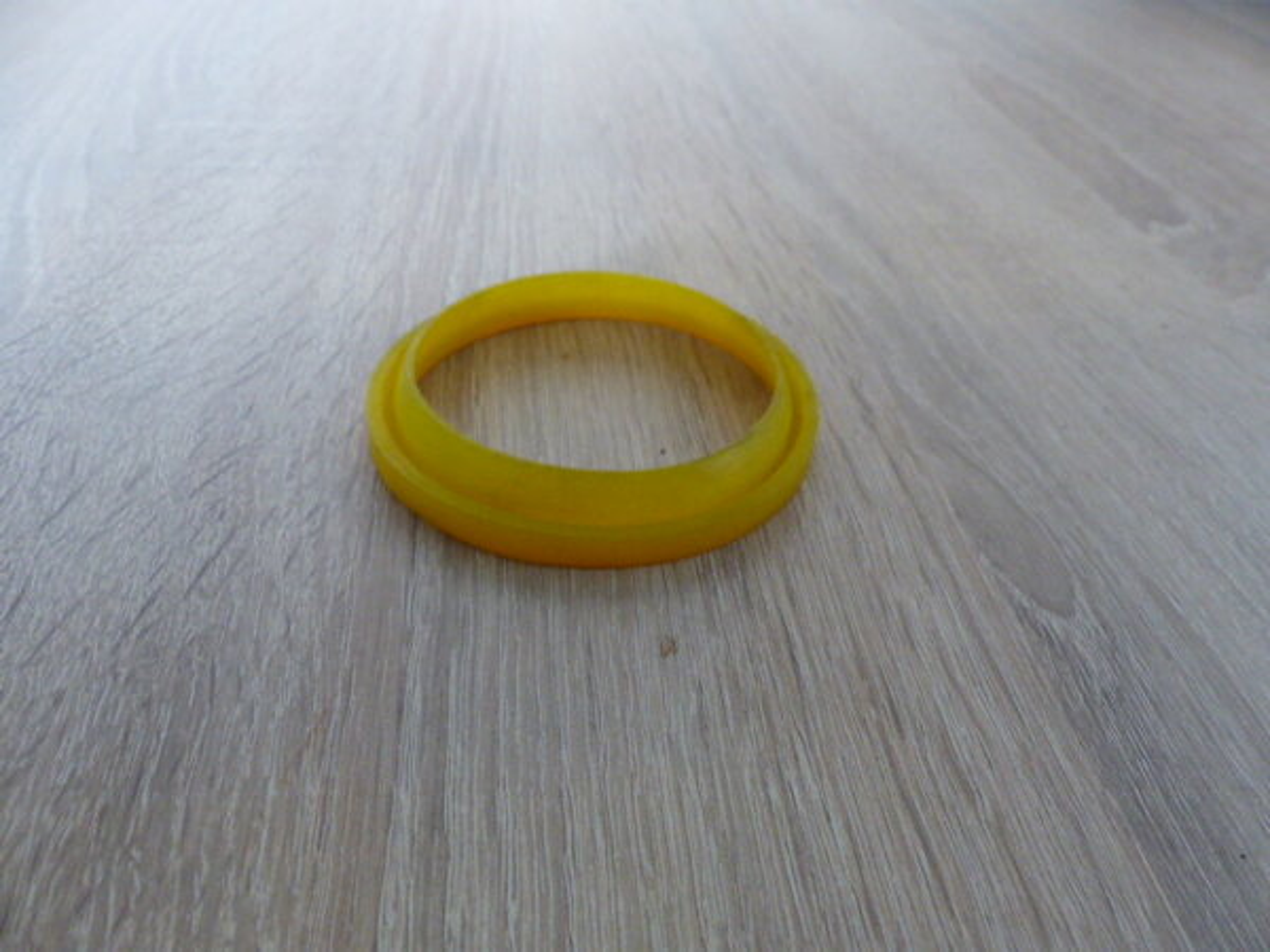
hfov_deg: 67.3
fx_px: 954
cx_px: 635
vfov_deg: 53.1
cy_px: 476
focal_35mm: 26
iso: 400
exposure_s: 1/30
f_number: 2.8
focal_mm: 4.5
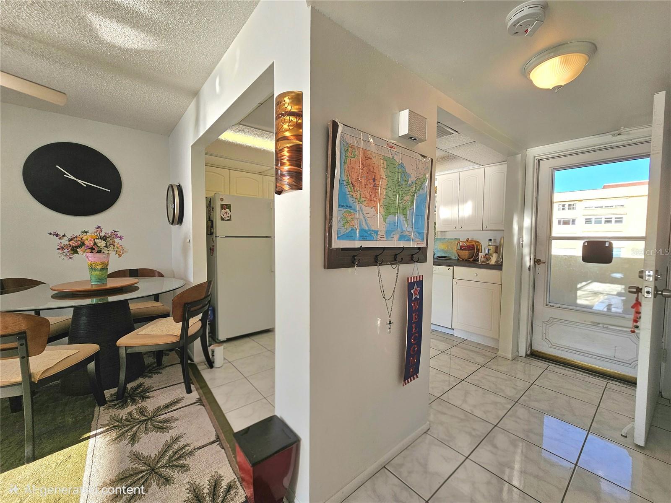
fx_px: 252
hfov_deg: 106.2
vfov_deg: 89.9
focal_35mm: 13
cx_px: 336
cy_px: 252
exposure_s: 1/323
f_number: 2.2
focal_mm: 2.2
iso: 50
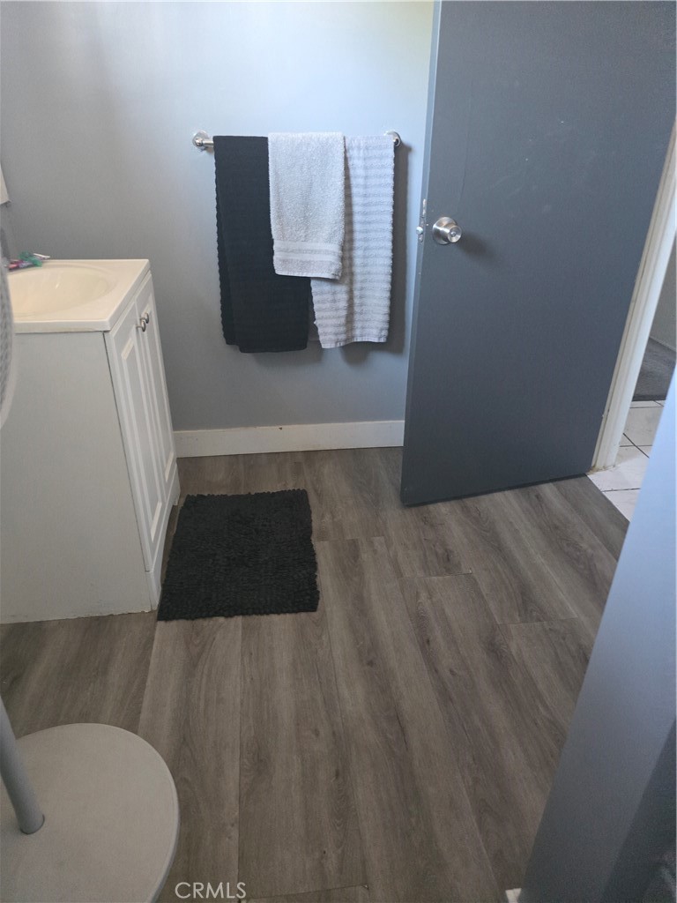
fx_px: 600
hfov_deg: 58.9
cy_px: 452
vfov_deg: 73.9
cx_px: 338
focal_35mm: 23
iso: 1600
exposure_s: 1/60
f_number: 1.7
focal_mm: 6.3
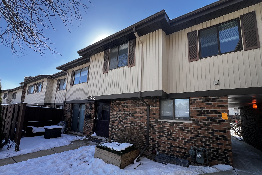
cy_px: 100
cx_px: 135
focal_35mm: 14
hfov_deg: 104.2
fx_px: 102
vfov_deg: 80.7
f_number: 1.8
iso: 32
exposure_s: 1/419
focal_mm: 1.57
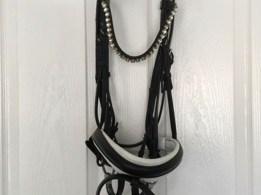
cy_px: 98
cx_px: 130
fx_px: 234
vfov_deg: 45.4
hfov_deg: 58.4
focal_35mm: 31
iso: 50
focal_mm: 3.3
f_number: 2.4
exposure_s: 1/33
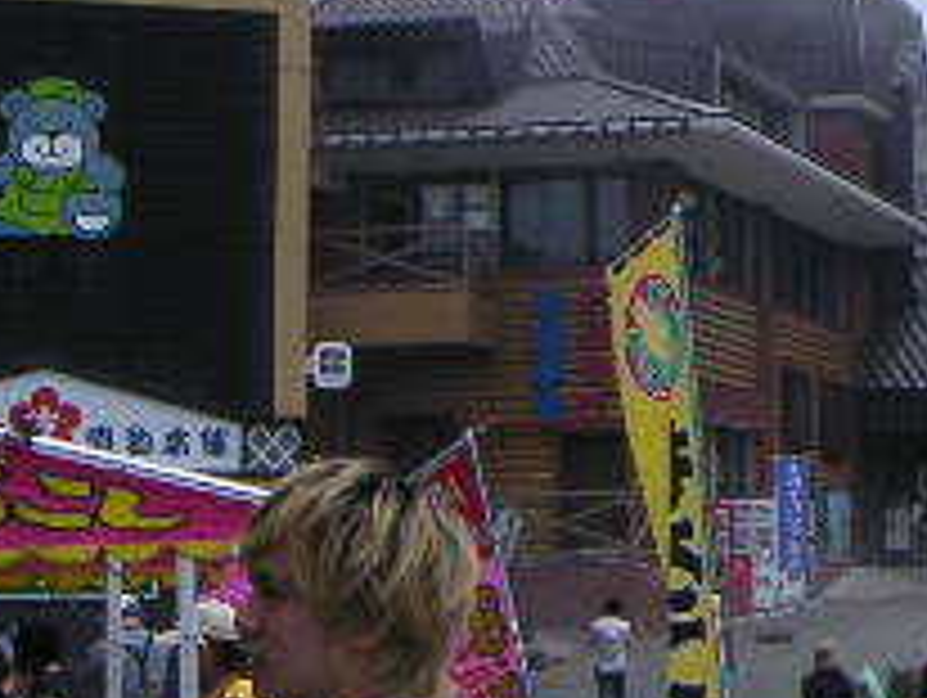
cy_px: 185
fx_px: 3164
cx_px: 1224
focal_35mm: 118
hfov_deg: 15.8
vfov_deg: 12.5
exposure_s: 1/250
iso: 50
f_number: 6.7
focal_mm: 6
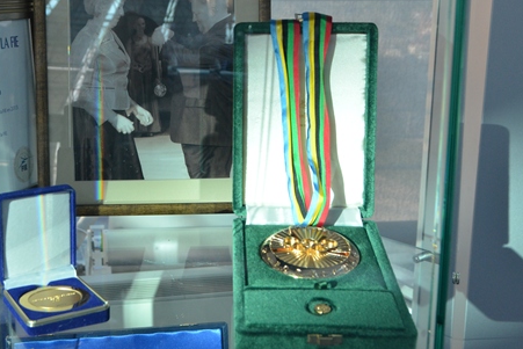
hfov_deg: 38.3
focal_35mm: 51
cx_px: 159
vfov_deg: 26.4
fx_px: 741
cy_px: 128
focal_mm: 24
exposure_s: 1/160
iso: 800
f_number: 6.3
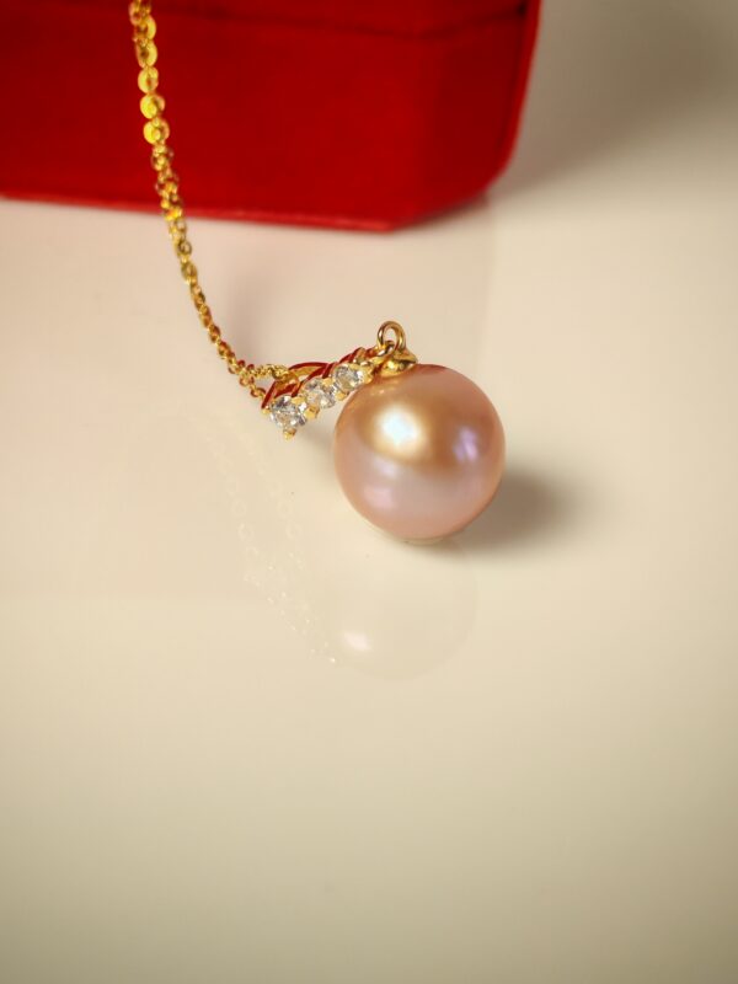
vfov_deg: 28.6
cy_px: 492
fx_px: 1933
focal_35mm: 68
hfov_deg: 21.6
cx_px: 369
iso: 50
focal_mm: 5.52
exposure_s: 1/100
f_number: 1.95
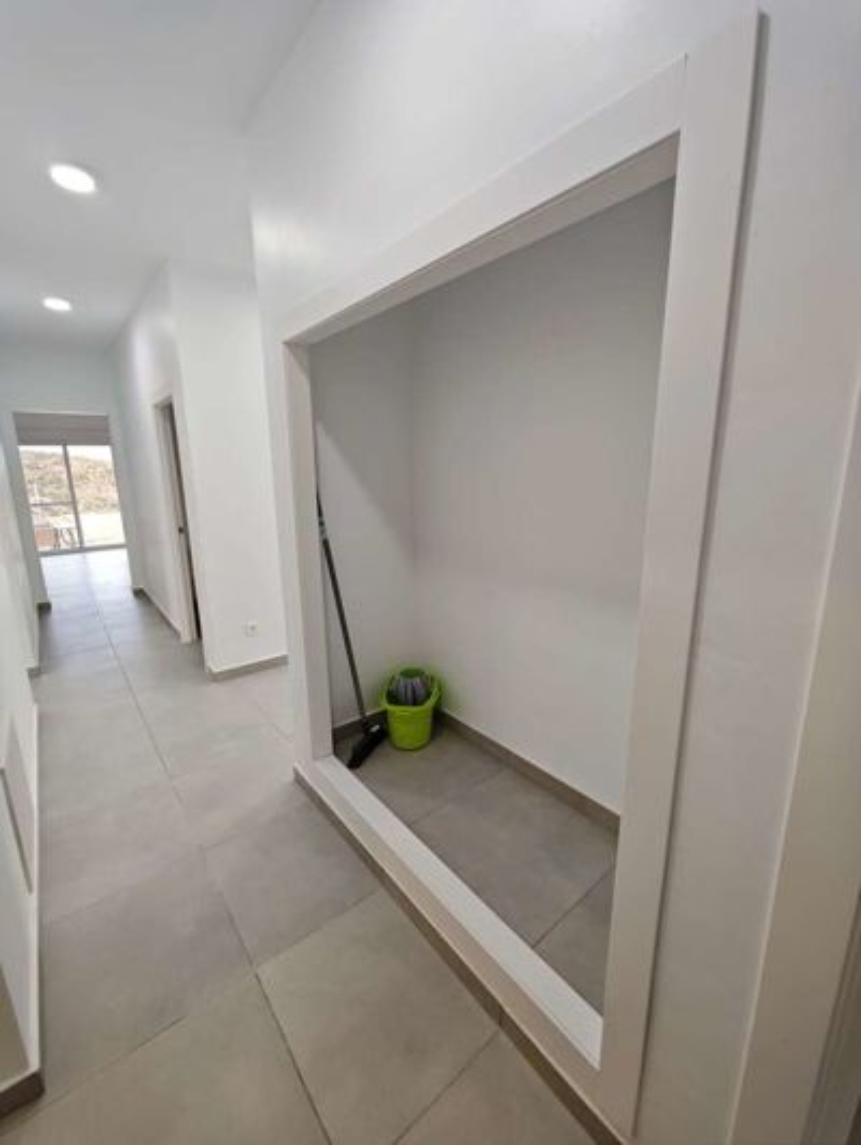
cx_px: 430
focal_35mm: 14
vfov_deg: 102.0
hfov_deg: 85.8
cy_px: 572
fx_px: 464
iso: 320
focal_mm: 2.16
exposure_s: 1/60
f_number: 2.2
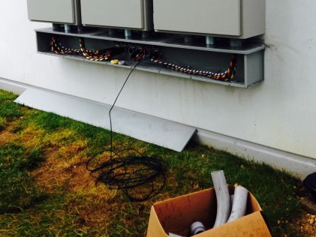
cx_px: 153
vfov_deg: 29.7
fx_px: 429
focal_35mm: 47
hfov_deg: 40.4
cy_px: 28
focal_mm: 4.12
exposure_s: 1/148
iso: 50
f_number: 2.4
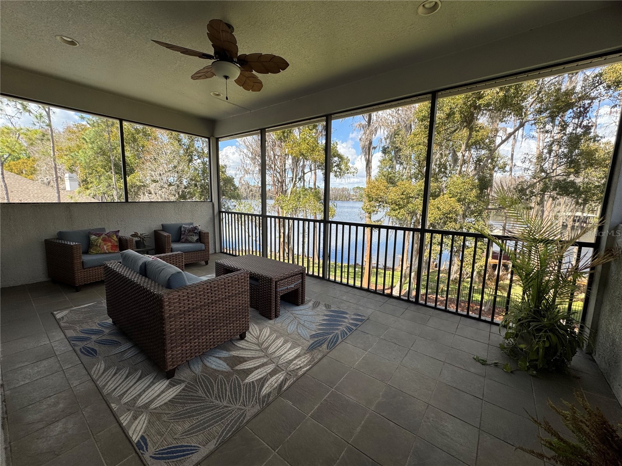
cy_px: 233
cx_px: 311
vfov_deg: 85.7
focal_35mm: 14
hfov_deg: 102.1
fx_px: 252
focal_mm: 2.22
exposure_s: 1/423
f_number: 2.2
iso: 40
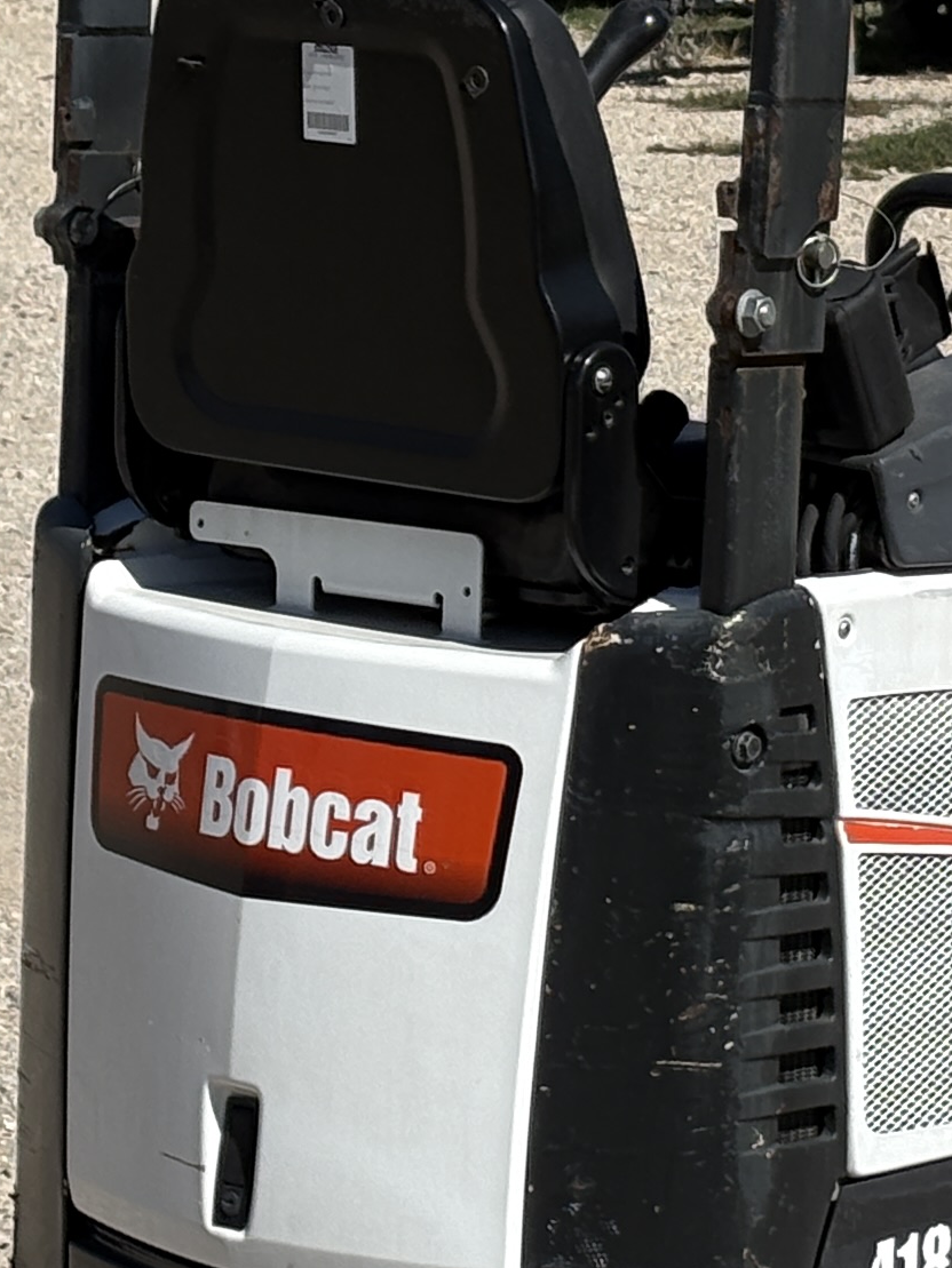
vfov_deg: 10.5
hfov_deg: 7.9
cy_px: 476
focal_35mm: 189
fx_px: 6929
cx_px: 592
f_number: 1.6
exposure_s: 1/4975
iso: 25
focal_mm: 5.96
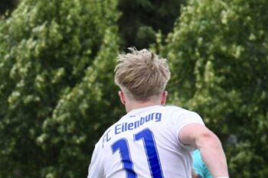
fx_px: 5655
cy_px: 212
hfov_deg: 2.7
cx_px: 98
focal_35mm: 760
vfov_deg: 1.8
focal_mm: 260
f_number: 16
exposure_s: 1/1600
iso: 5000
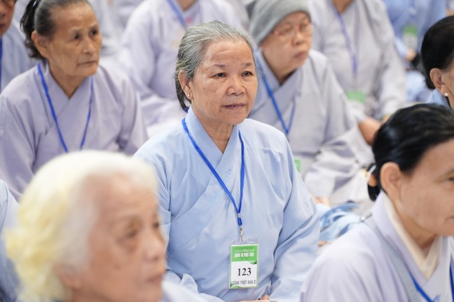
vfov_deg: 13.3
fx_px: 1299
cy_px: 151
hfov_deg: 19.8
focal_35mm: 103
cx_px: 227
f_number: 2.8
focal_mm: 103
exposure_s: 1/100
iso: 2000
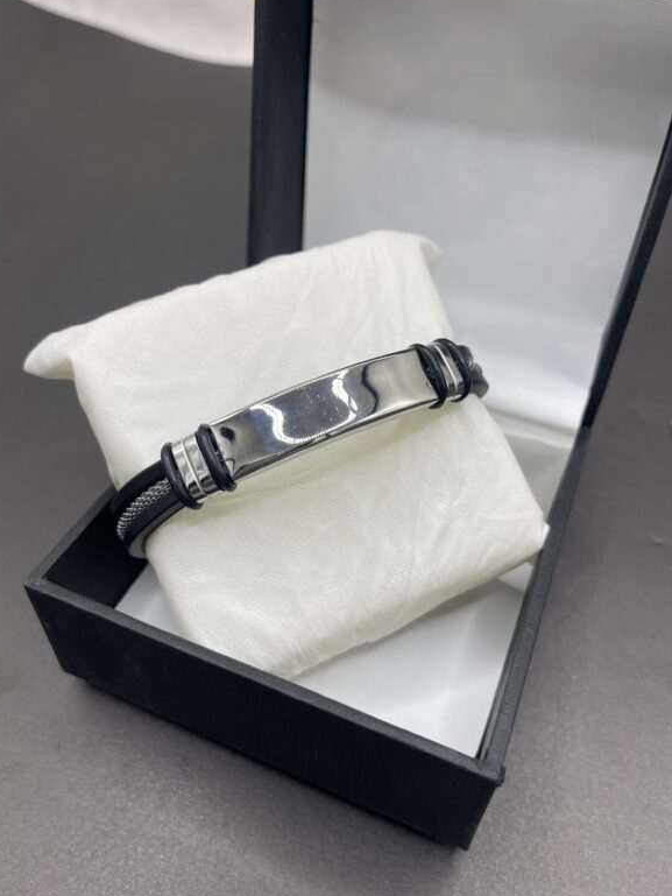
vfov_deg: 67.3
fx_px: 673
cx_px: 333
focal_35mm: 26
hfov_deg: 53.1
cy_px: 452
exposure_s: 1/684
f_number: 1.6
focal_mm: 5.1
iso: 32
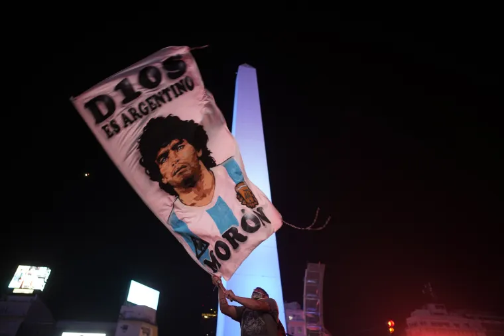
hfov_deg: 73.7
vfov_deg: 53.2
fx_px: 336
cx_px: 252
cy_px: 168
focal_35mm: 24
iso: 1250
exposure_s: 1/200
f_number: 1.4
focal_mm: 24
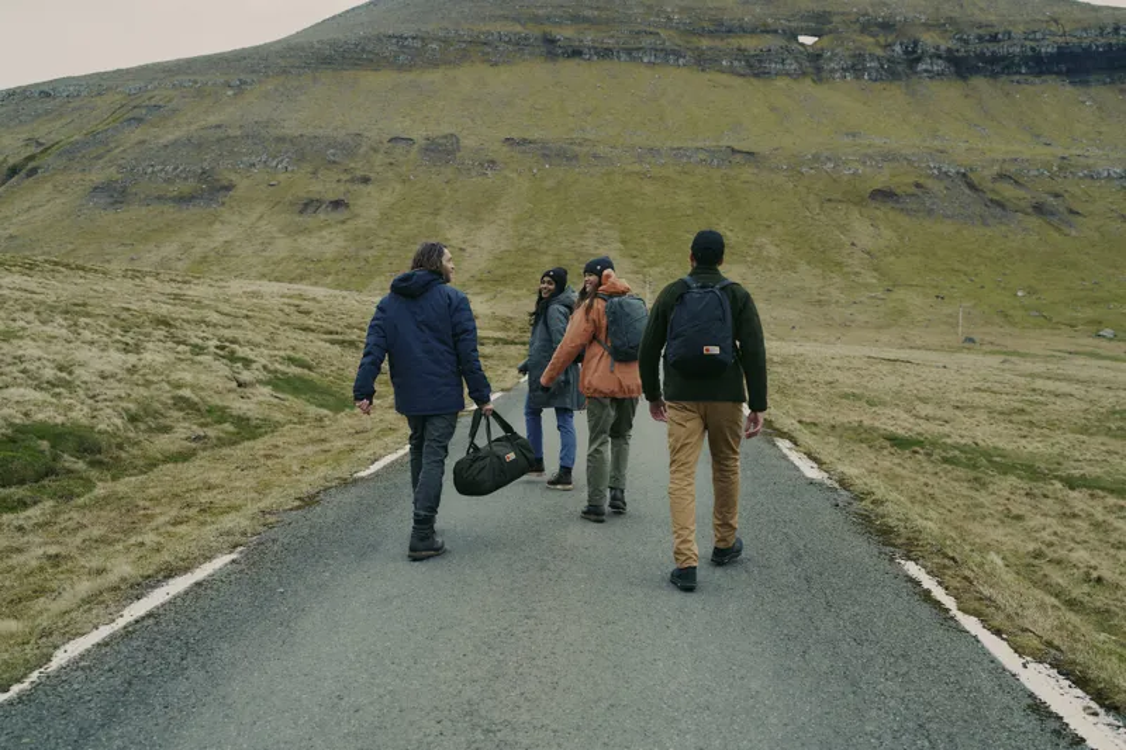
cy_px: 375
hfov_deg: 54.4
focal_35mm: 35
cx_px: 563
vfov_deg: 37.8
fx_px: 1094
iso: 400
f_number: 3.2
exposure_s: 1/320
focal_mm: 35
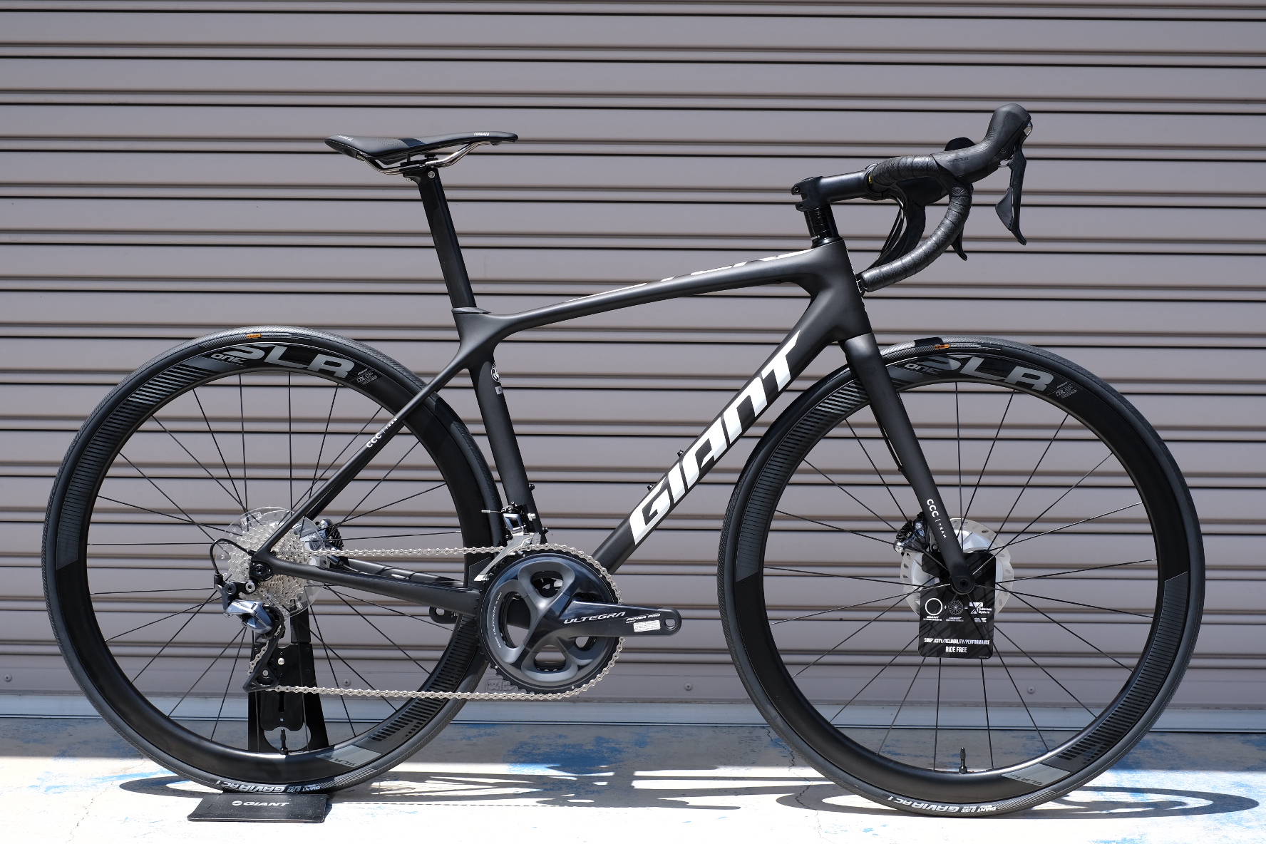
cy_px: 422
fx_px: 1864
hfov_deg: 37.5
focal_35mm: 53
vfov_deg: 25.5
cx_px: 633
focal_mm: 35
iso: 250
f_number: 5.6
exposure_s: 1/500
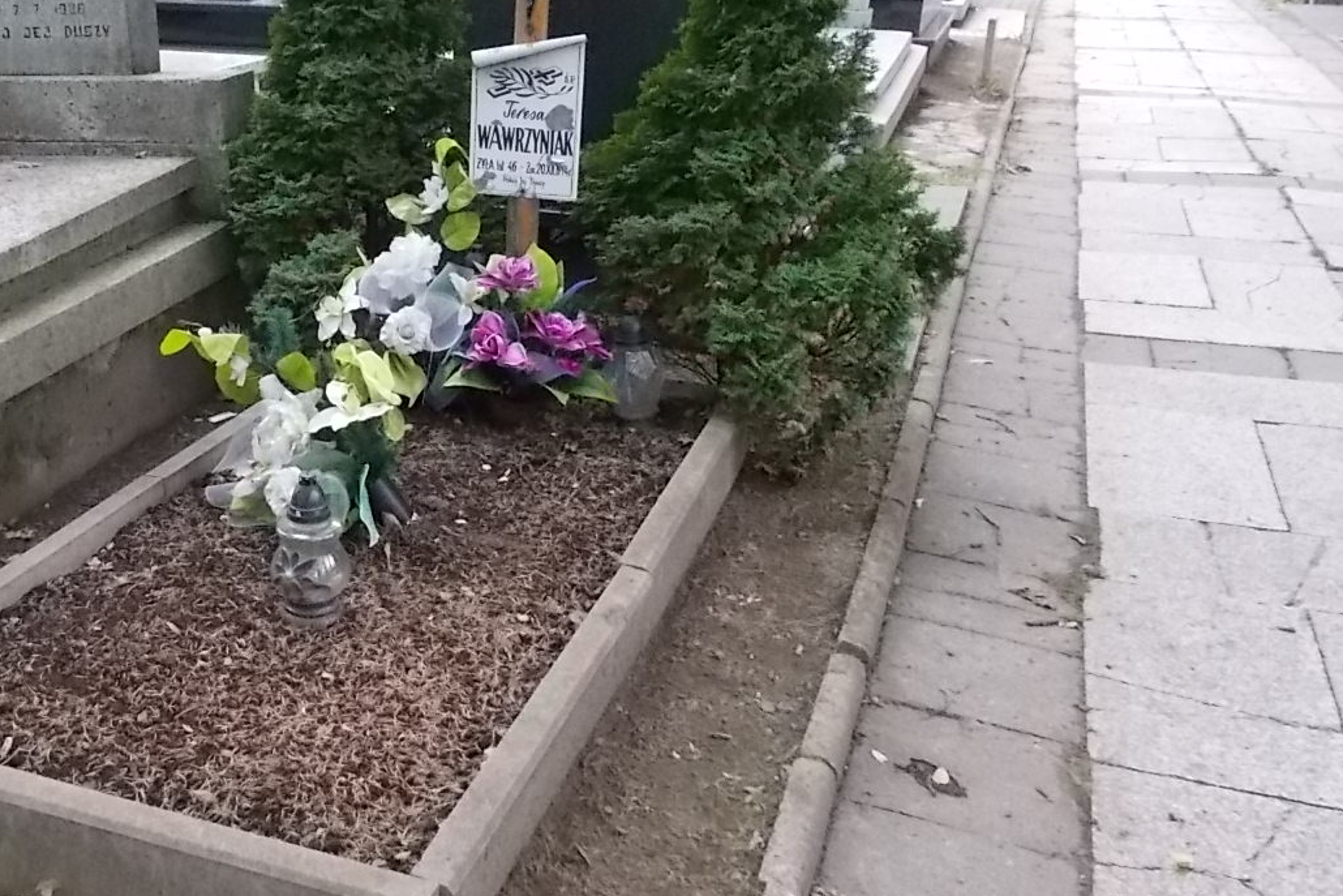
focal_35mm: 42
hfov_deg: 45.0
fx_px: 1567
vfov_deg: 31.8
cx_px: 357
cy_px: 368
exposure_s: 1/320
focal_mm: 4.6
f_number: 3.2
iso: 400
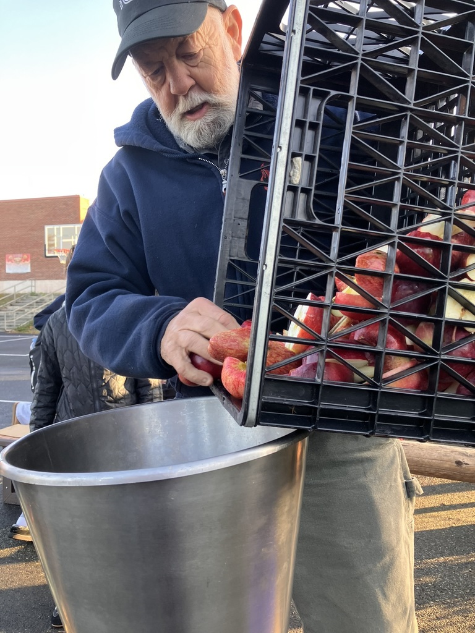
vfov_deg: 63.4
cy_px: 316
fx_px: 512
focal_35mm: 28
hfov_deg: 49.7
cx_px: 238
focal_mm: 3.99
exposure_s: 1/121
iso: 50
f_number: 1.8
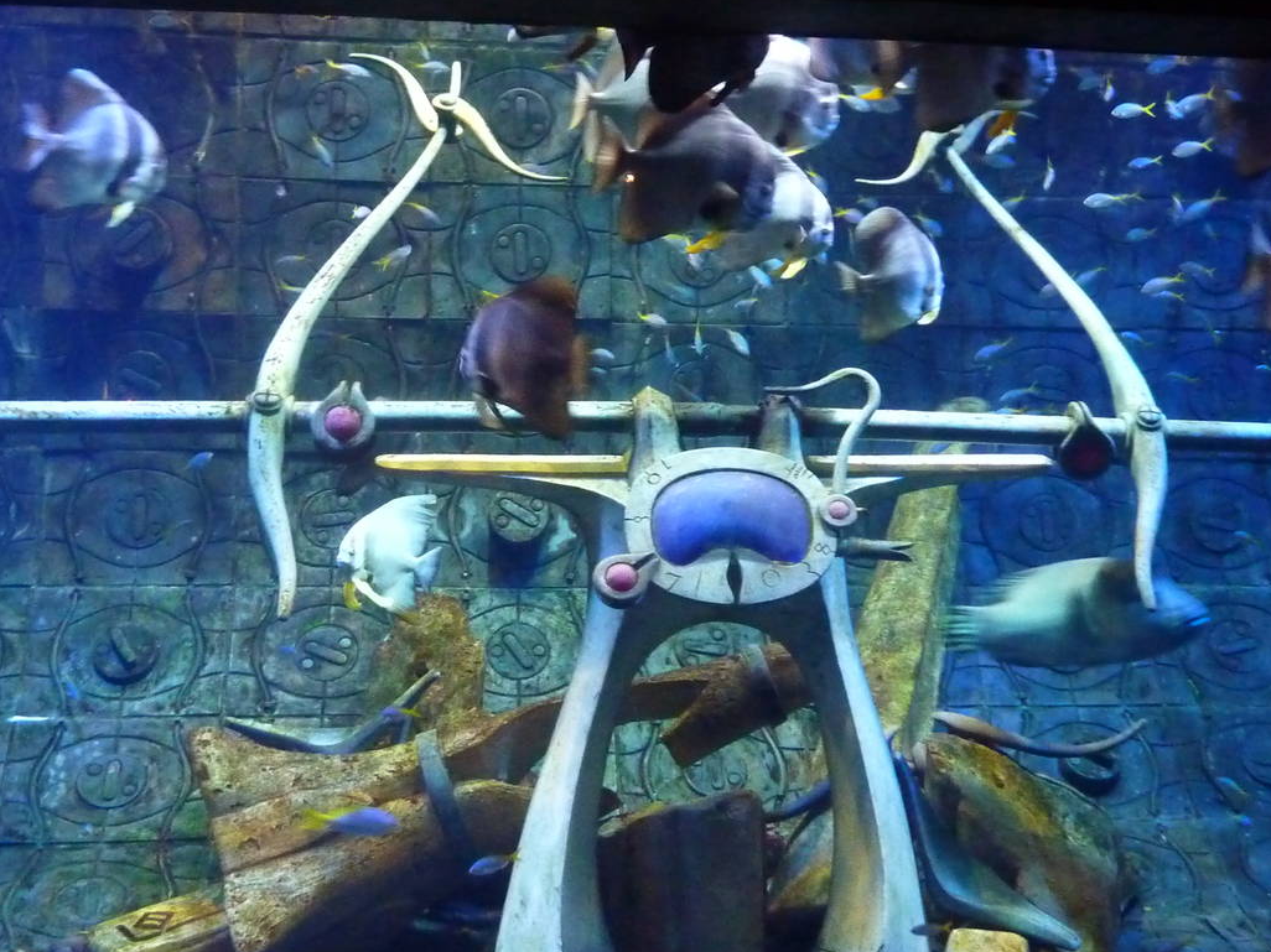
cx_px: 652
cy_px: 400
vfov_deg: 36.7
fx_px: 1432
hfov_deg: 47.9
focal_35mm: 39
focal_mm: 4.1
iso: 800
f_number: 3.3
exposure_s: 1/10
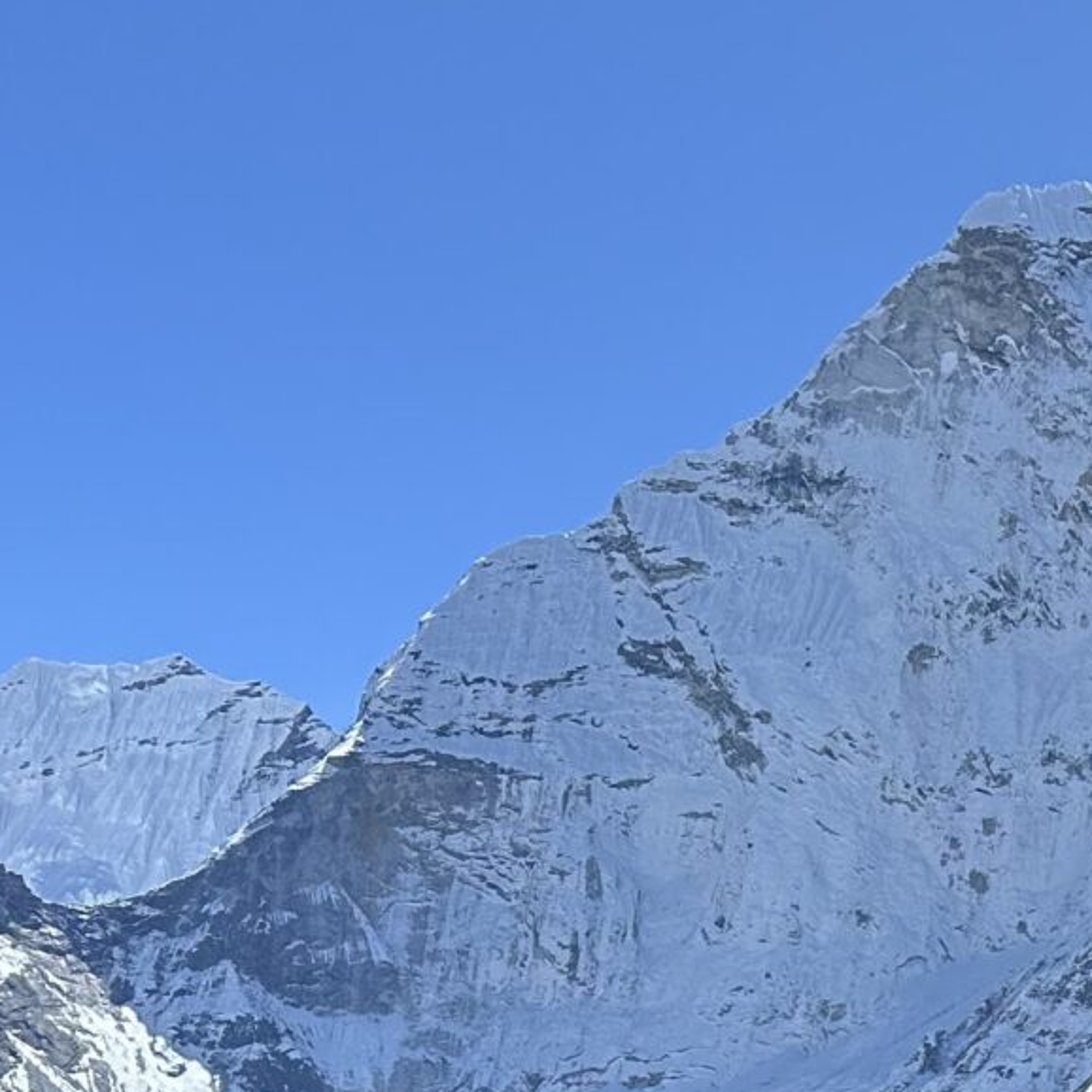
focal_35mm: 94
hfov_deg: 15.7
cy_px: 1751
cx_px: 1980
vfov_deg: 16.4
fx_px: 3355
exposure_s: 1/2967
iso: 80
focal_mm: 6.86
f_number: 1.78
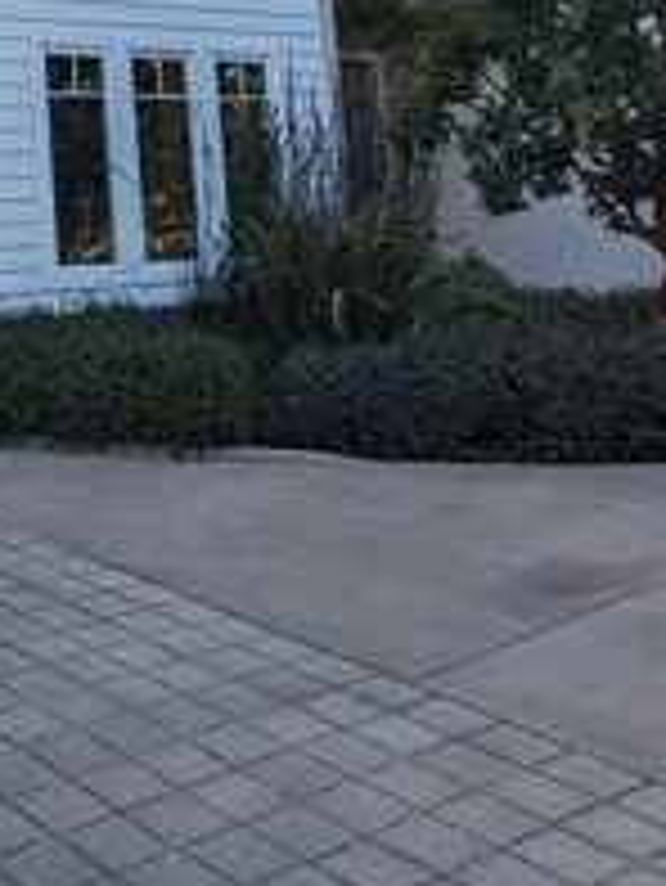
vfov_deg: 33.2
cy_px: -34
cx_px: -162
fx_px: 1333
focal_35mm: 52
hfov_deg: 24.9
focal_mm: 2.35
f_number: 2.2
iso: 48
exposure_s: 1/1114
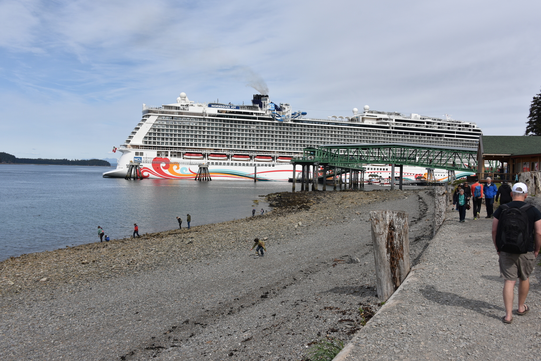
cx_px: 280
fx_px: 436
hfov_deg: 63.6
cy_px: 179
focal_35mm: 29
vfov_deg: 45.0
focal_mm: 28
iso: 100
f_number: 9
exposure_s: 1/320
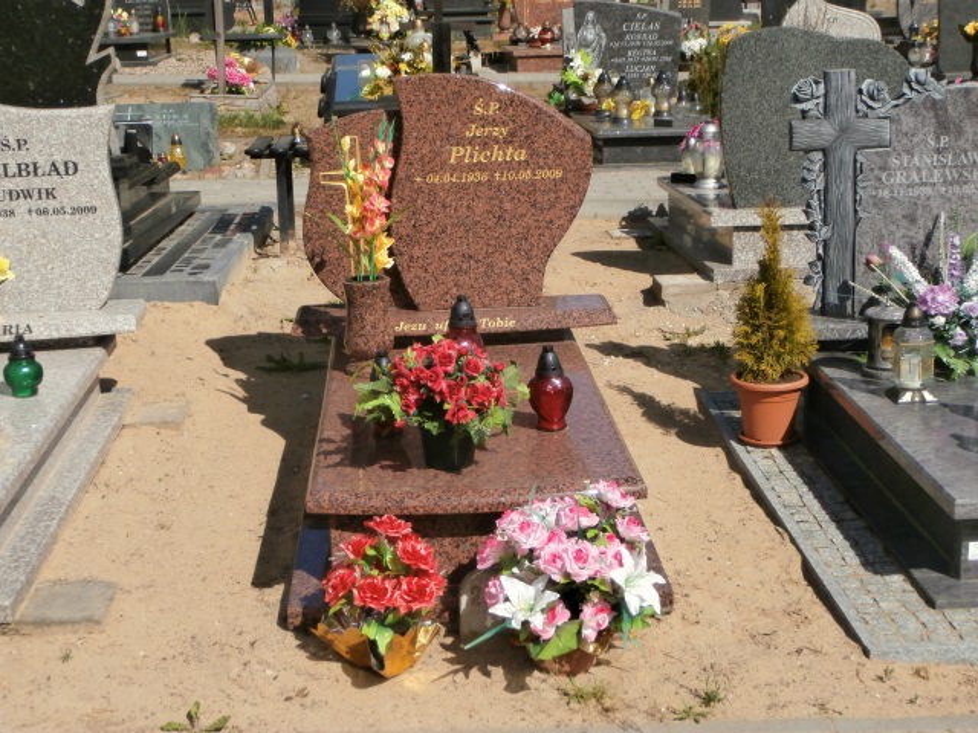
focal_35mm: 57
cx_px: 489
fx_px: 1610
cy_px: 366
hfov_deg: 33.8
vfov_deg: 25.7
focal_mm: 10.11
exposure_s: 1/1000
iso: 100
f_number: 4.5
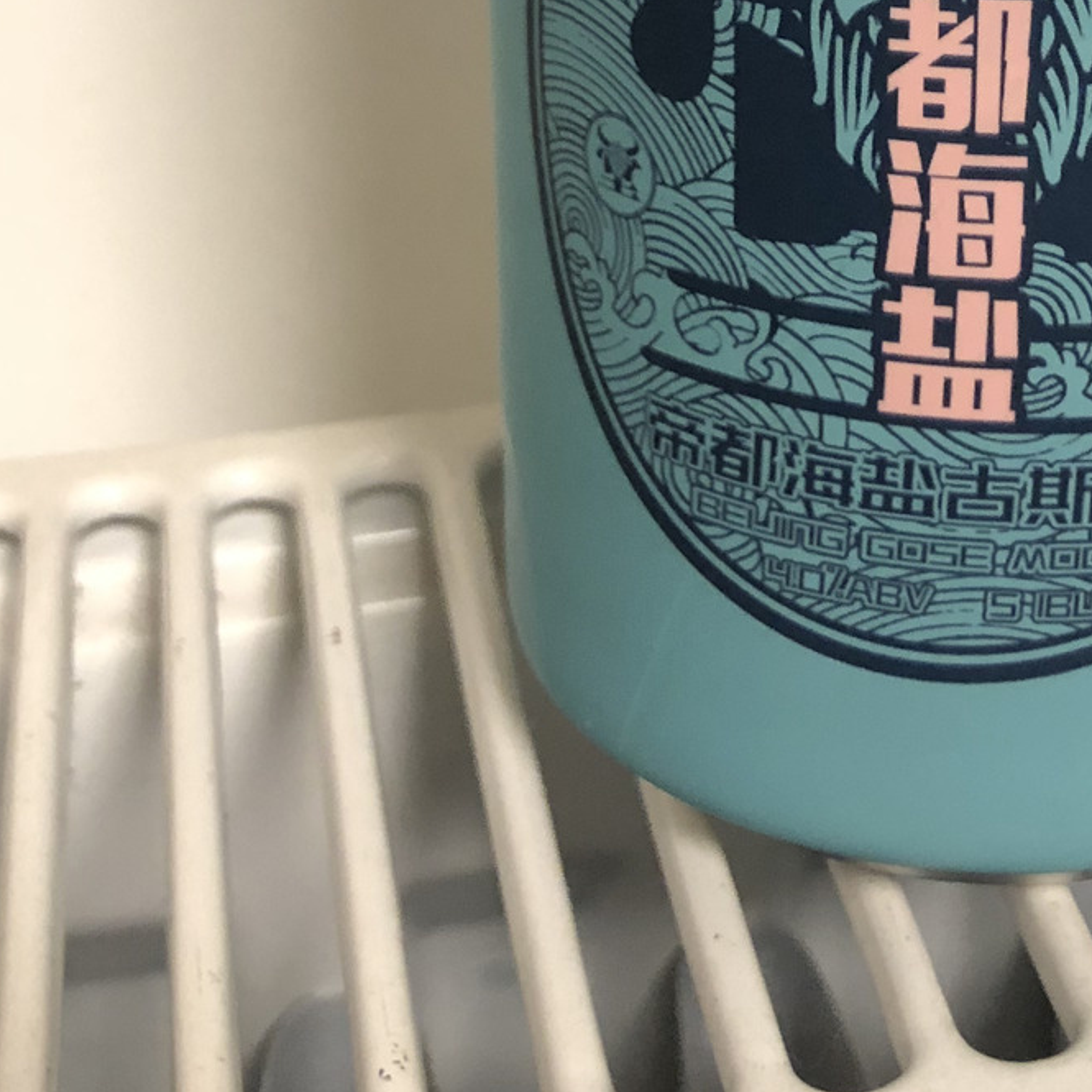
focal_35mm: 75
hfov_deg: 22.5
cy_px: -87
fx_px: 2677
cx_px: 982
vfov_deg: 21.9
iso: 100
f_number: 1.8
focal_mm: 3.99
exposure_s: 1/13
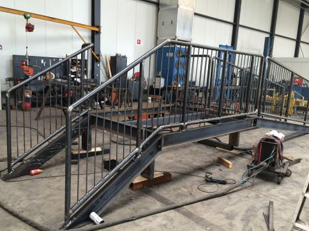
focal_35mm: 31
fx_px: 277
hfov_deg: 58.3
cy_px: 116
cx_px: 156
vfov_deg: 45.4
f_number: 2.2
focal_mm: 4.12
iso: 40
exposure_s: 1/30
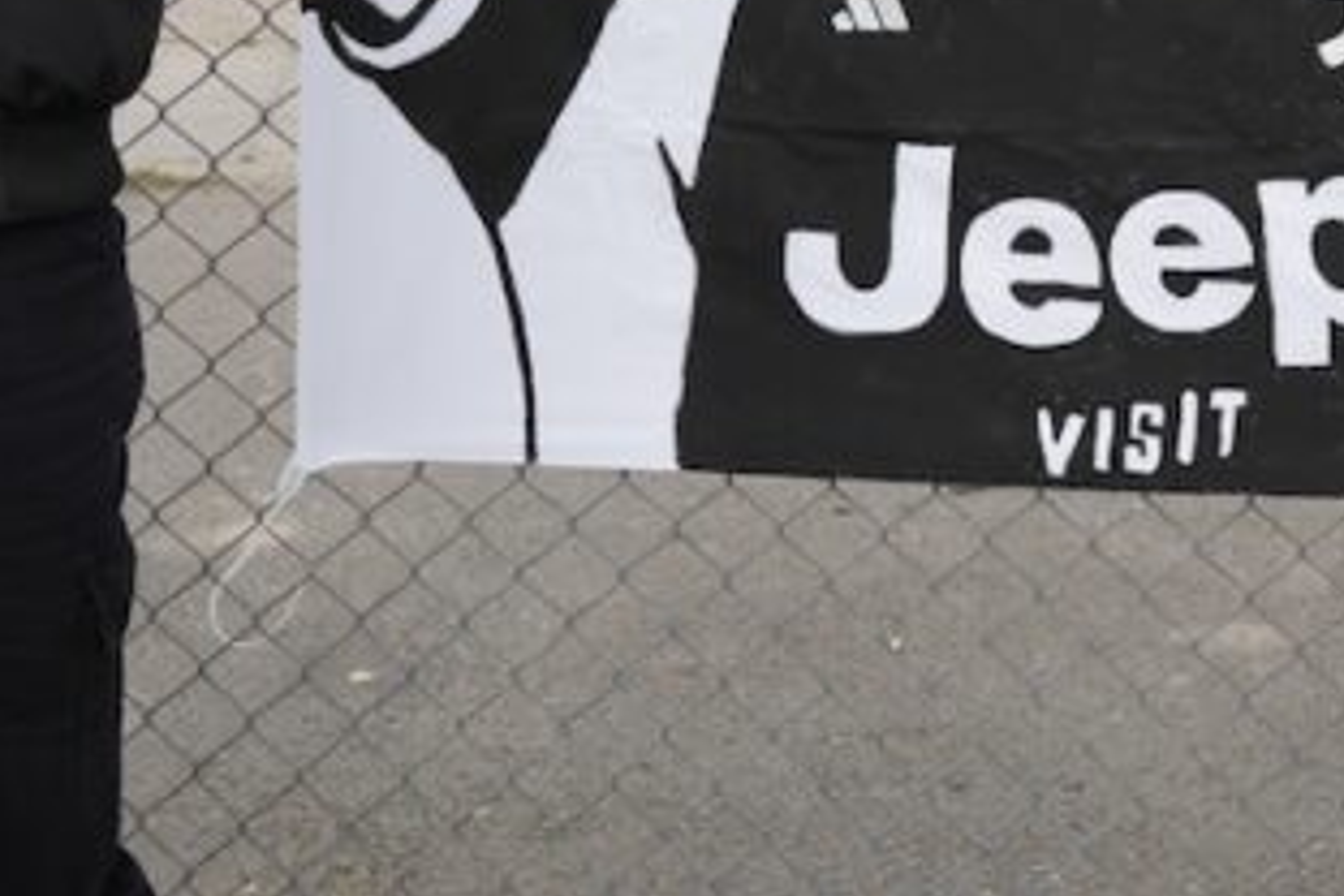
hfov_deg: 19.1
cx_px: 1232
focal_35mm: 105
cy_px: -248
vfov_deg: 12.7
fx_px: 3920
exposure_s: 1/500
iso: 100
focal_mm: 32
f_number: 4.5
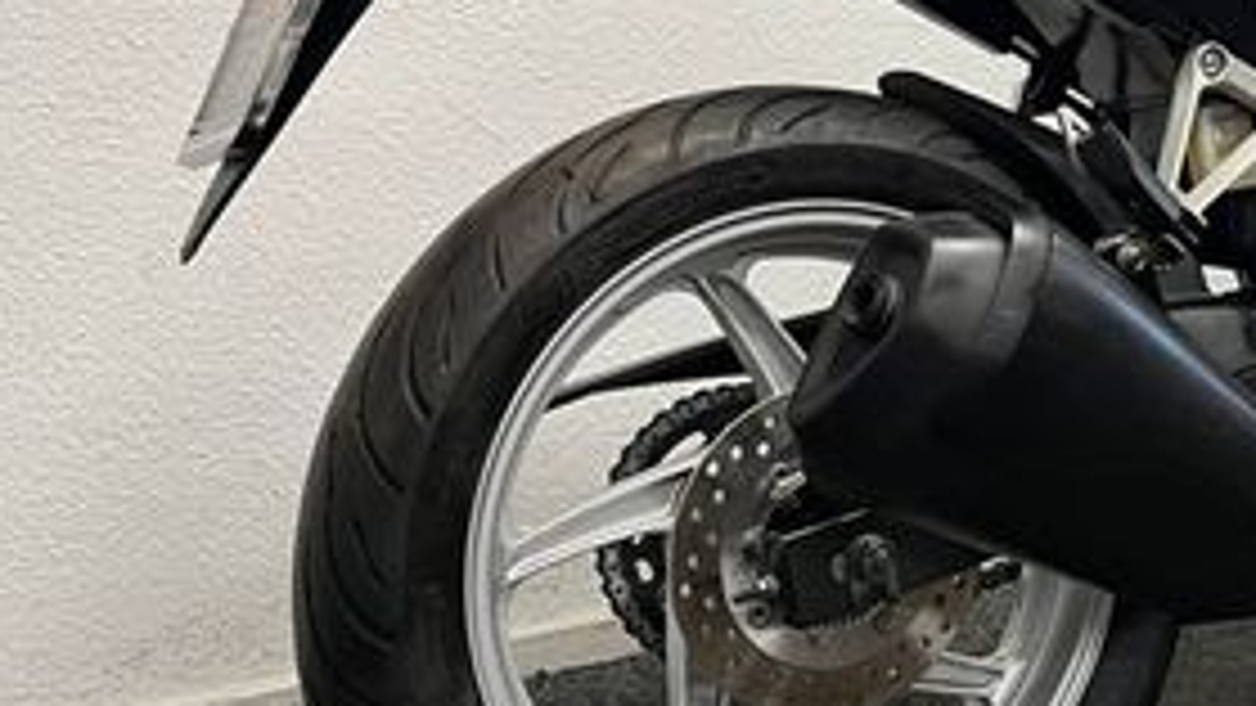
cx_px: 1274
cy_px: 90
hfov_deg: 30.0
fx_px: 2165
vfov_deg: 18.3
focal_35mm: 65
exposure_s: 1/50
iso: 80
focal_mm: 5.1
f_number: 1.6
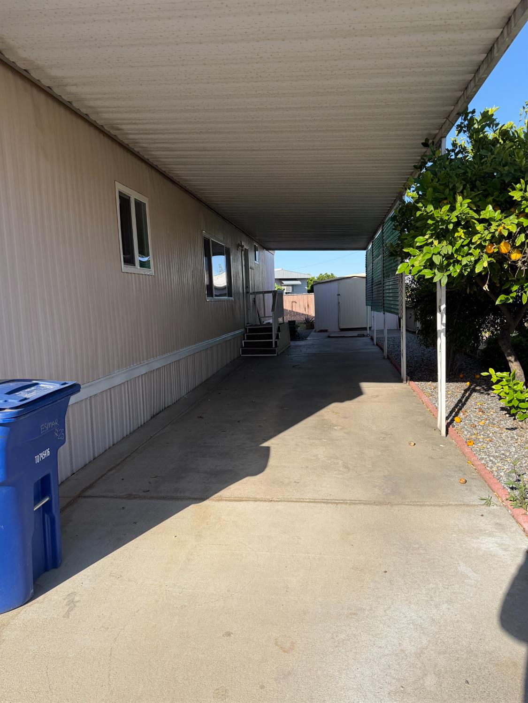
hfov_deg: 56.8
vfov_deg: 71.6
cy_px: 352
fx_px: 488
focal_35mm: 24
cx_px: 264
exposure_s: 1/2703
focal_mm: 6.76
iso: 80
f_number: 1.78
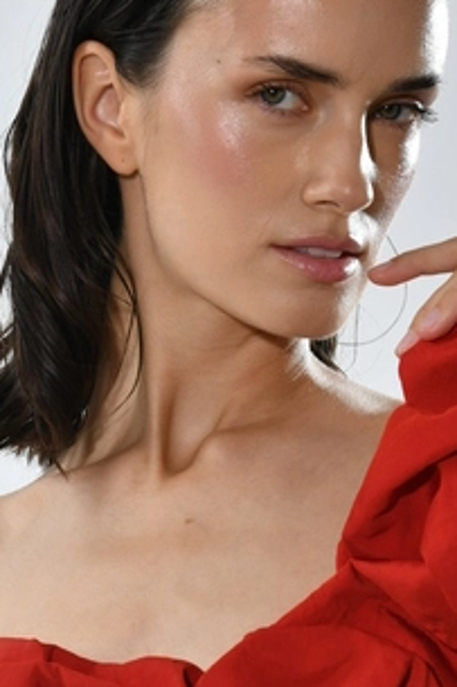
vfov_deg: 11.8
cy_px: 543
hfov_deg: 7.9
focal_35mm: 173
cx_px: 287
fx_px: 3298
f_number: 8
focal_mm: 66
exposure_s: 1/125
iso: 200
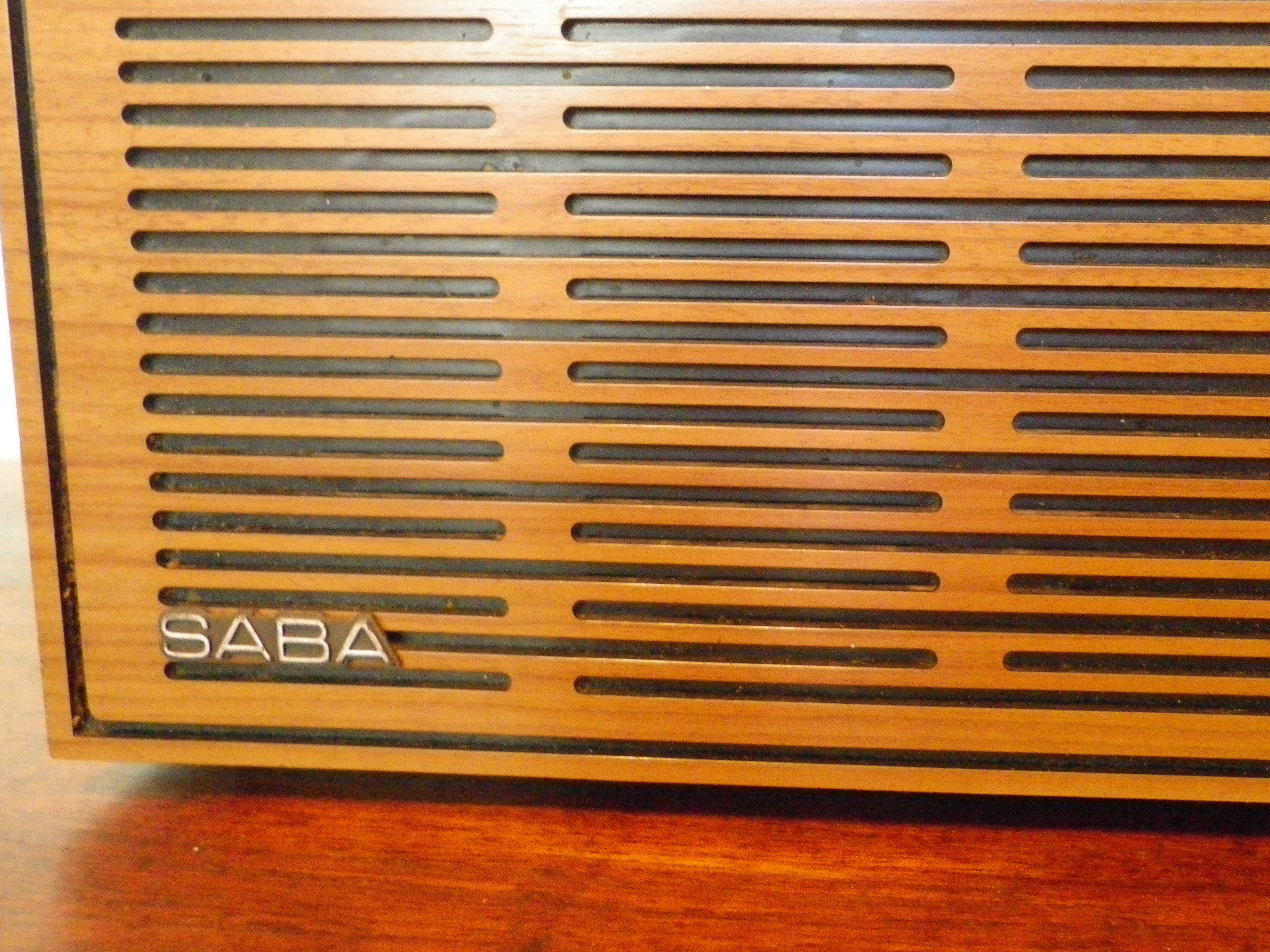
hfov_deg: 49.6
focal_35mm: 37
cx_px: 795
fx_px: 1357
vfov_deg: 38.4
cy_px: 359
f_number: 2.6
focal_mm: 4.9
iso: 800
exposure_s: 1/10
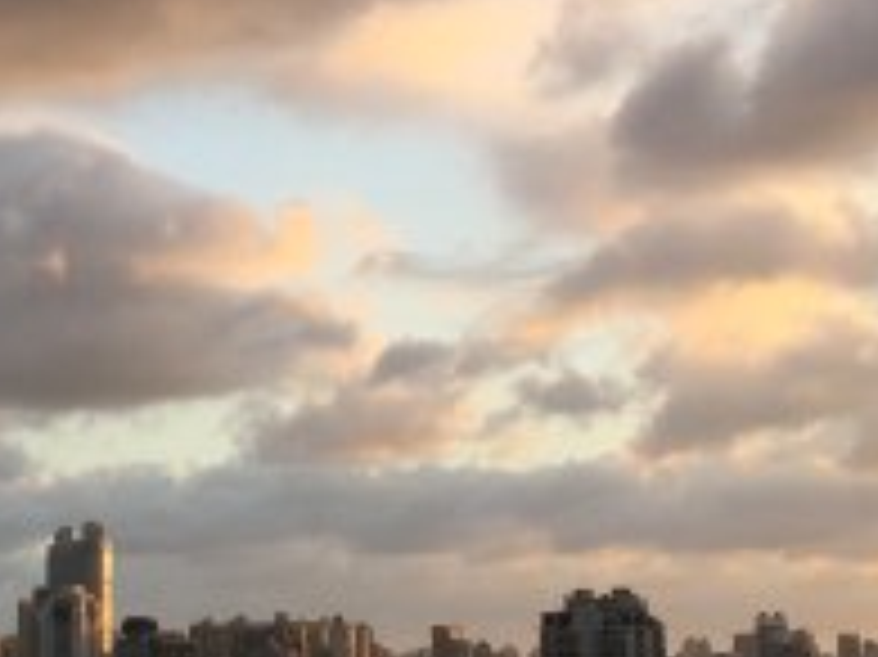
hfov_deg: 21.3
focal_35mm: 91
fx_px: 2307
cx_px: 176
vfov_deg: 16.2
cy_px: 214
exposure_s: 1/430
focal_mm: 4.15
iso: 32
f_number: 2.2
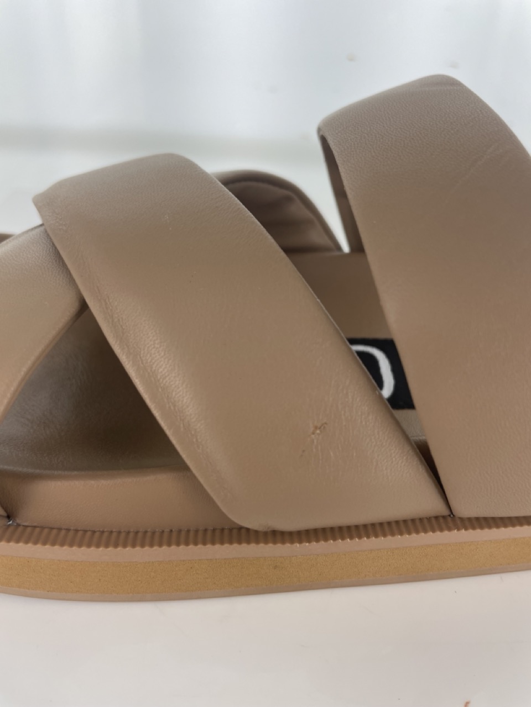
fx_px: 532
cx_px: 266
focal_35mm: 26
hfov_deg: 53.1
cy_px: 354
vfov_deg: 67.3
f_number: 1.6
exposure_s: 1/205
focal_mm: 4.2
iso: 32
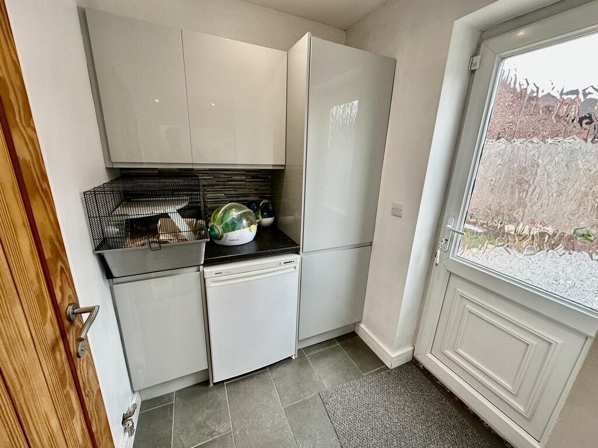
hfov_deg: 102.1
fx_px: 242
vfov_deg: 85.7
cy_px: 224
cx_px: 299
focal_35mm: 14
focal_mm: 2.22
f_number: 2.2
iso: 125
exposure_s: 1/100
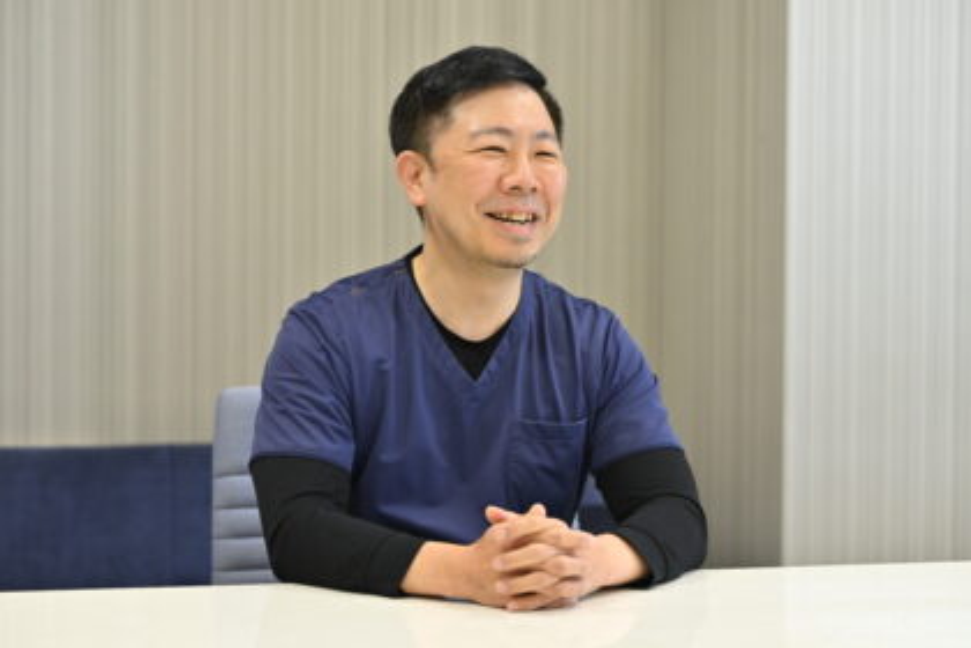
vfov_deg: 18.7
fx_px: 1969
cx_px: 486
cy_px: 324
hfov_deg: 27.7
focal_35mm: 73
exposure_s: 1/200
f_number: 4
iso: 1250
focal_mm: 73
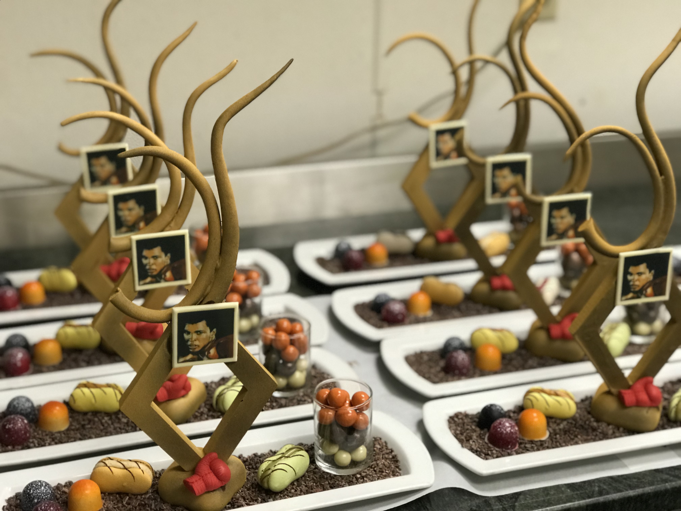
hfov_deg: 33.8
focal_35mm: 57
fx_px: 1121
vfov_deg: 25.7
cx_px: 340
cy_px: 256
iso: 160
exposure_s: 1/61
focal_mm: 6.6
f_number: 2.8
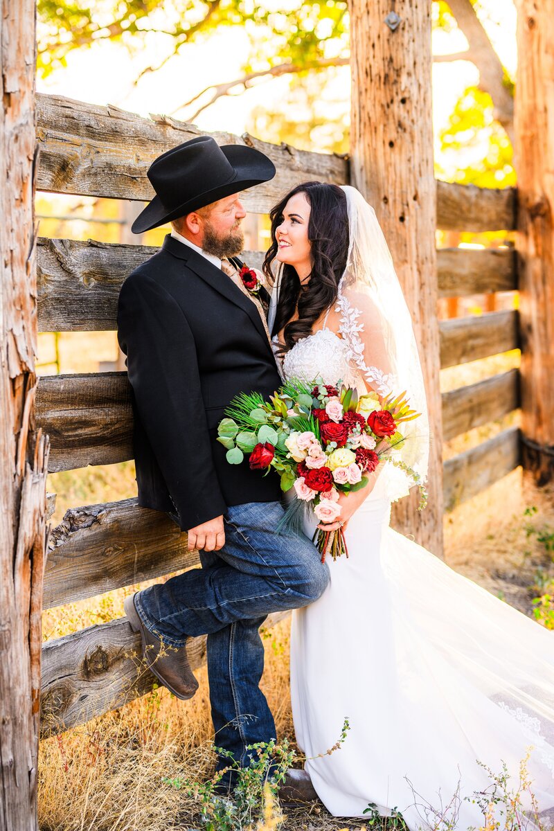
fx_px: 1154
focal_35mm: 50
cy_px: 416
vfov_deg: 39.6
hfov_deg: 27.0
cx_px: 277
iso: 125
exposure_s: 1/640
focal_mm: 50
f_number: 2
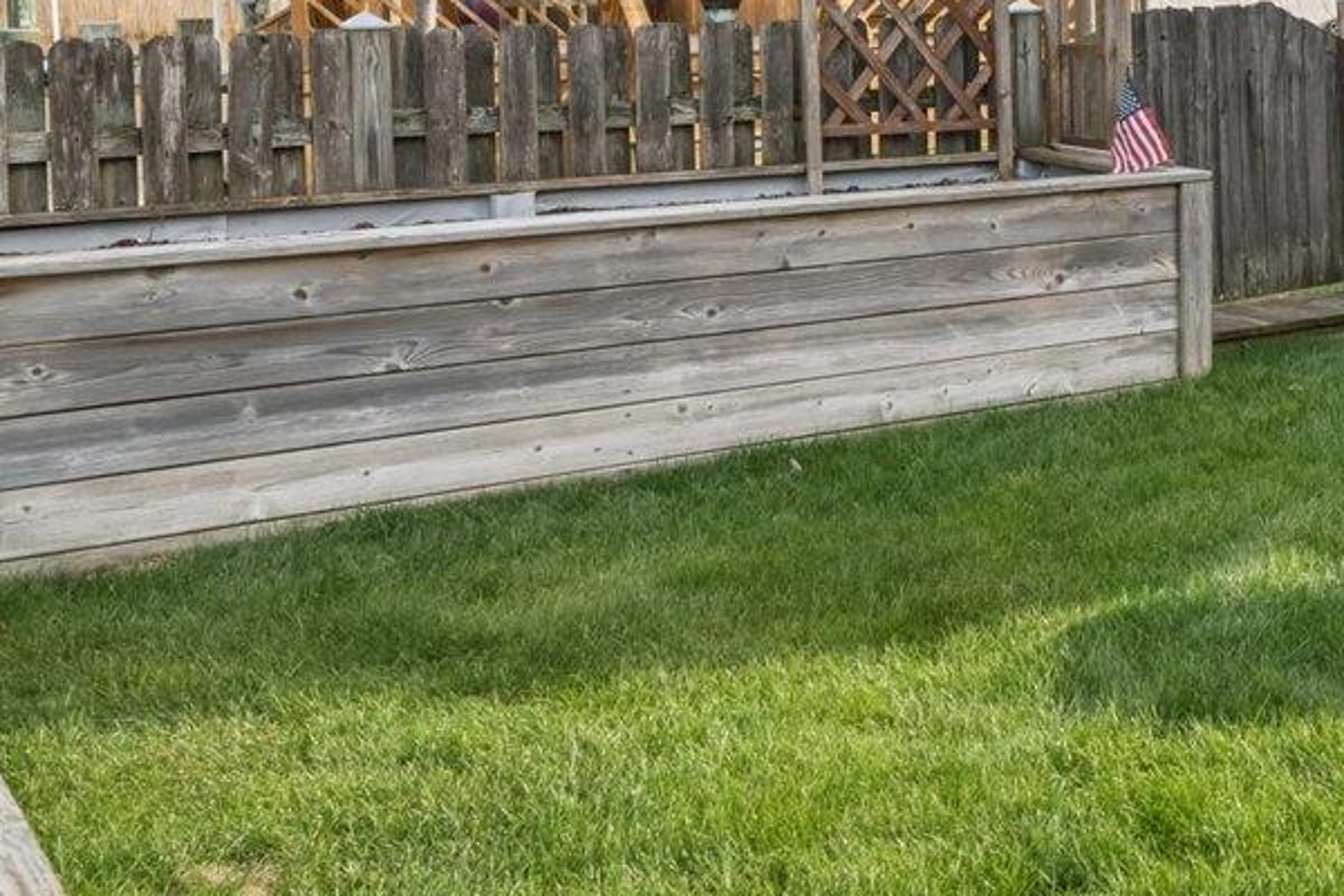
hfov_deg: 27.9
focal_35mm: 58
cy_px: 57
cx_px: 1792
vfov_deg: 22.7
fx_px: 2165
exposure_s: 1/200
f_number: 8
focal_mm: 17
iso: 160
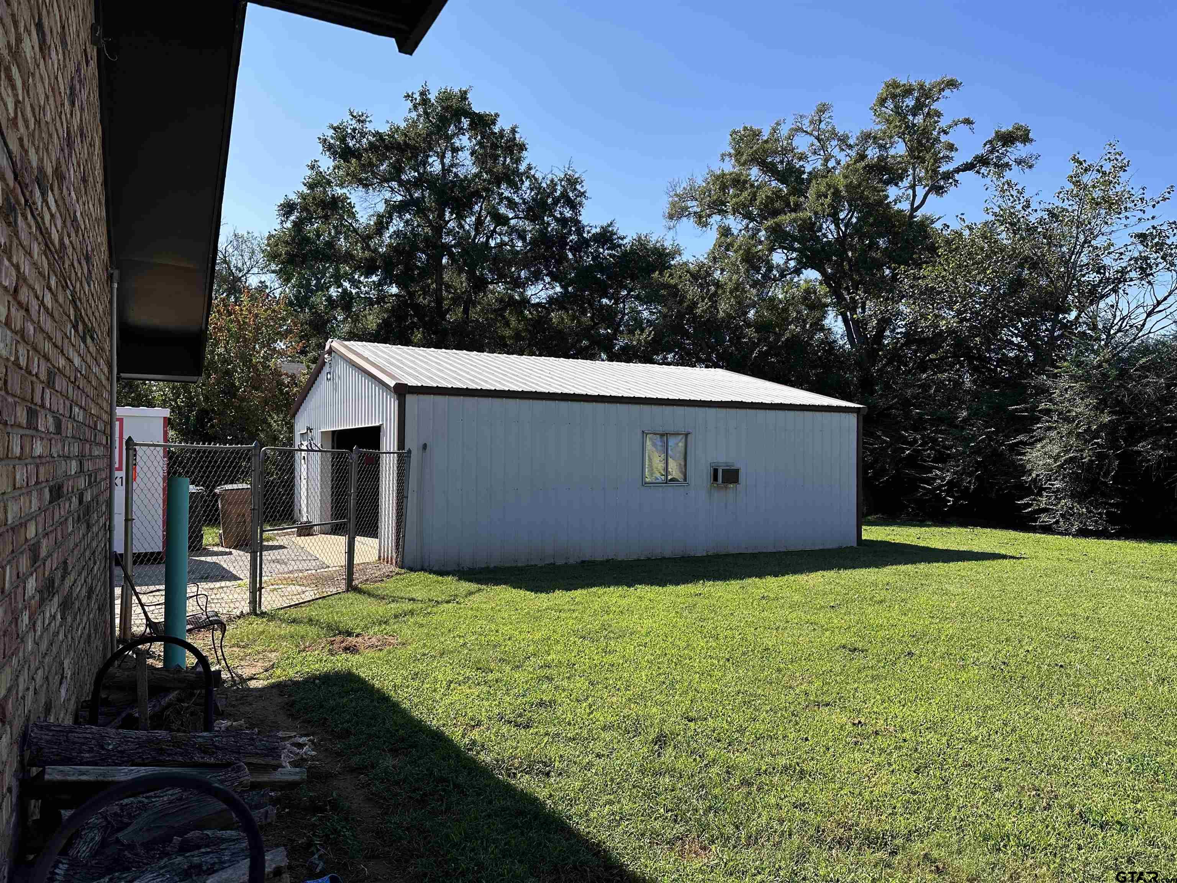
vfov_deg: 56.8
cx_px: 588
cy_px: 442
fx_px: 816
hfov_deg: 71.6
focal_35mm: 24
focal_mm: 6.86
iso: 80
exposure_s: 1/2525
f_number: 1.78
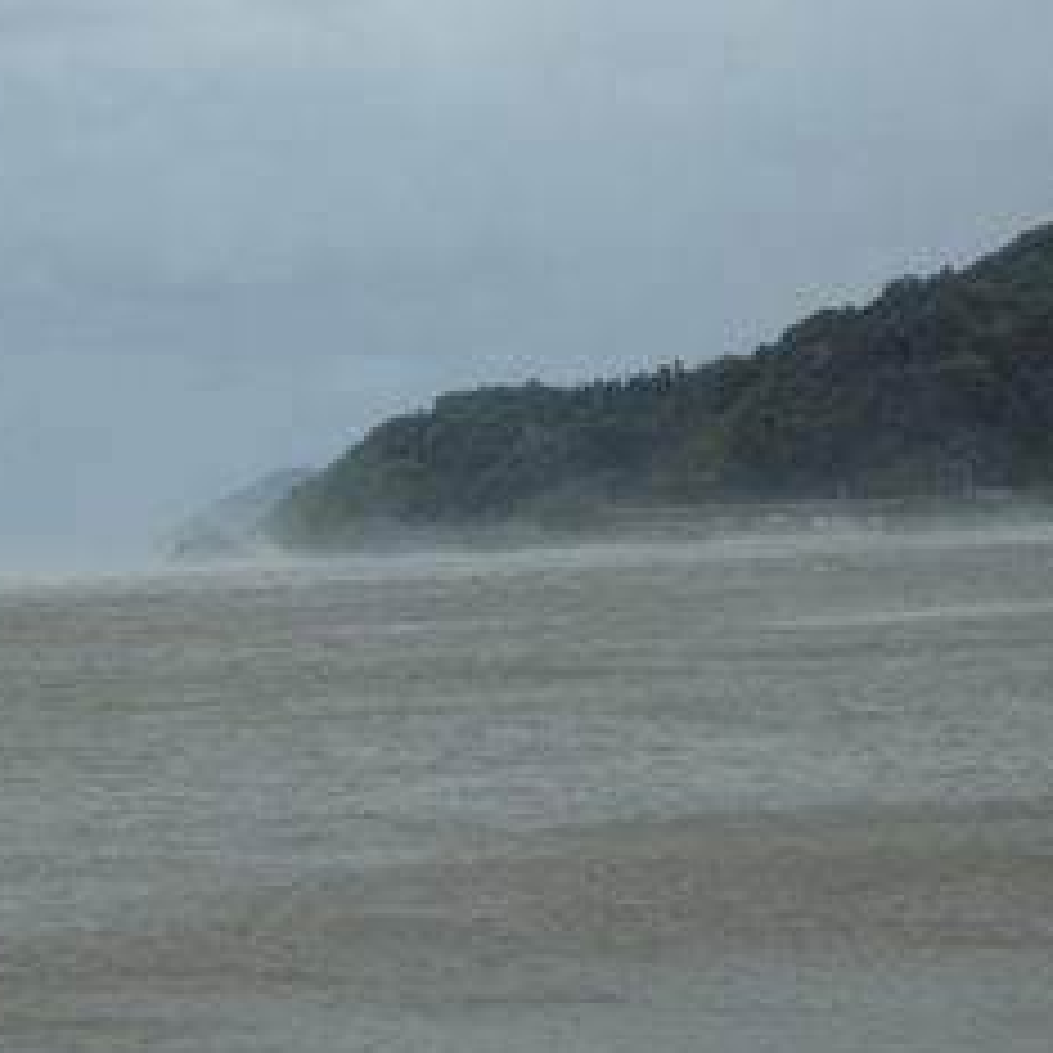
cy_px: 598
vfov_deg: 10.3
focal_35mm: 169
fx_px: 5816
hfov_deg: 10.3
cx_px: 256
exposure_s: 1/160
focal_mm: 20
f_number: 6.5
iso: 100
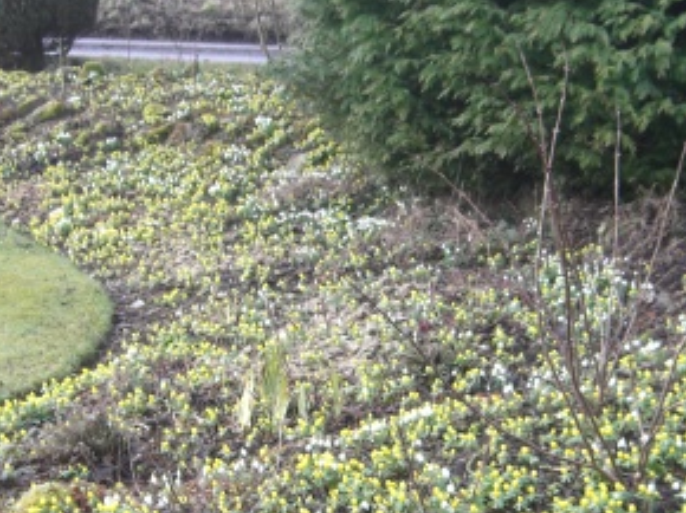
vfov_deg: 17.5
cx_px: 381
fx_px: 1663
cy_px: 350
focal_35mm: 84
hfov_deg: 23.3
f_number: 2.8
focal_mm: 7.9
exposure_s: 1/80
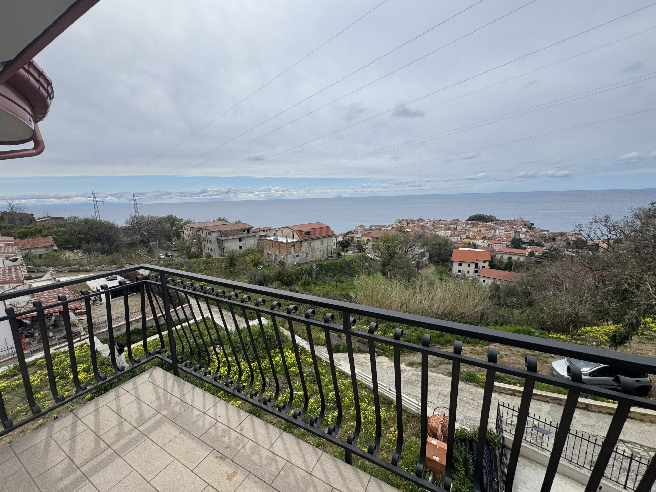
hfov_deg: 102.1
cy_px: 246
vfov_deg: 85.7
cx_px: 328
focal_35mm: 14
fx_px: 265
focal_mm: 2.22
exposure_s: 1/2494
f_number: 2.2
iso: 40
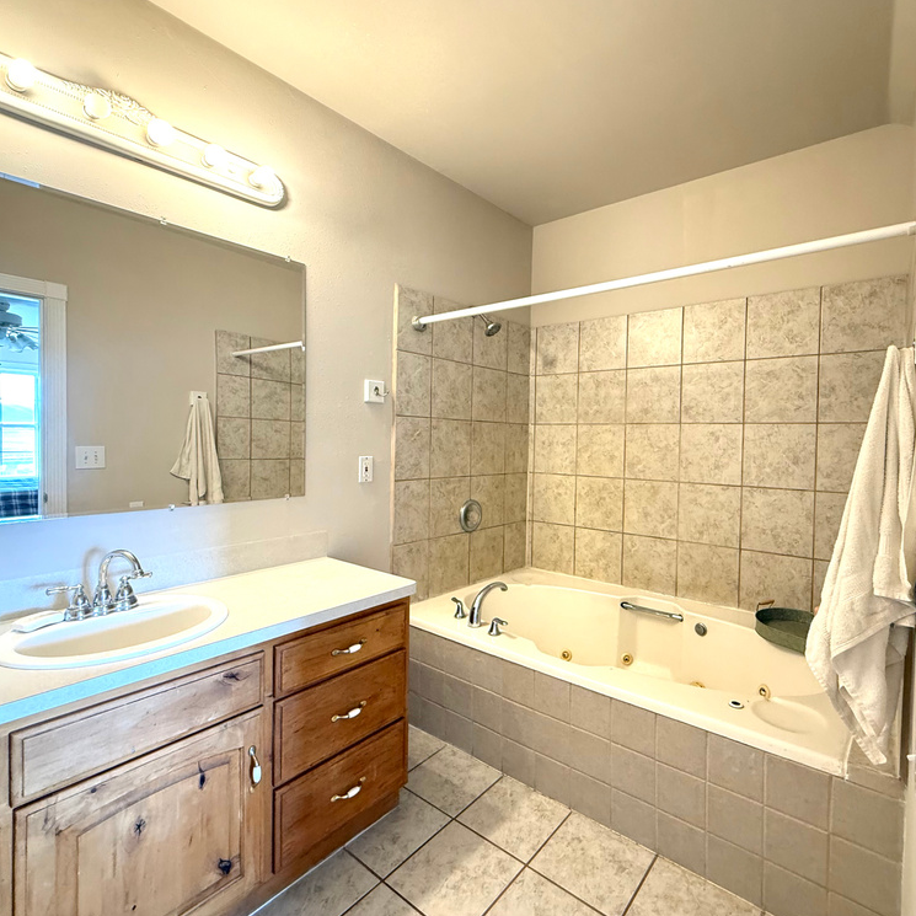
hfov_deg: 83.6
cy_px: 449
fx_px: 509
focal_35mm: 17
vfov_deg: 84.0
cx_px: 513
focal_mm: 2.22
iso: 250
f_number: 2.2
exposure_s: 1/60
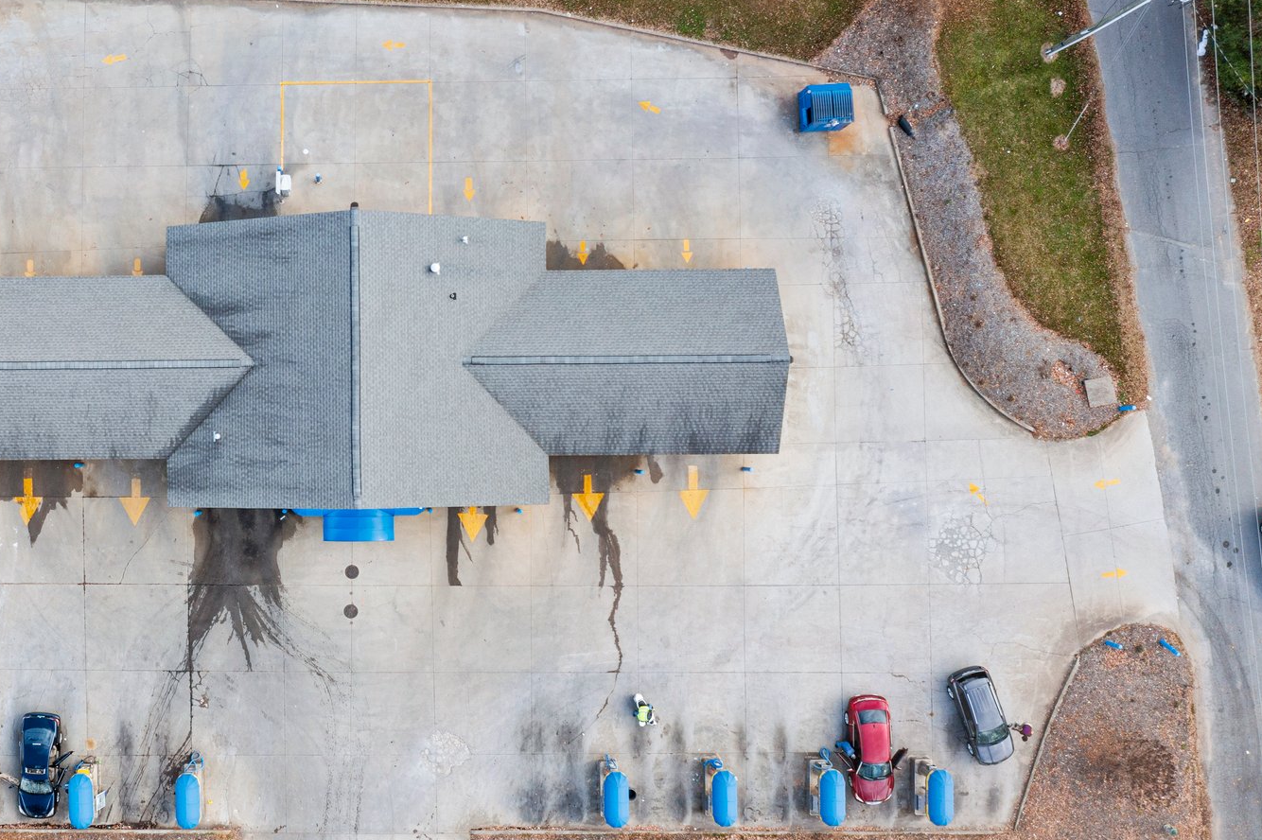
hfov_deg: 44.1
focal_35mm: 43
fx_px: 1507
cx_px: 334
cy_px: 411
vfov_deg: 31.2
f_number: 4.5
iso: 100
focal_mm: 10.26
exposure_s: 1/160
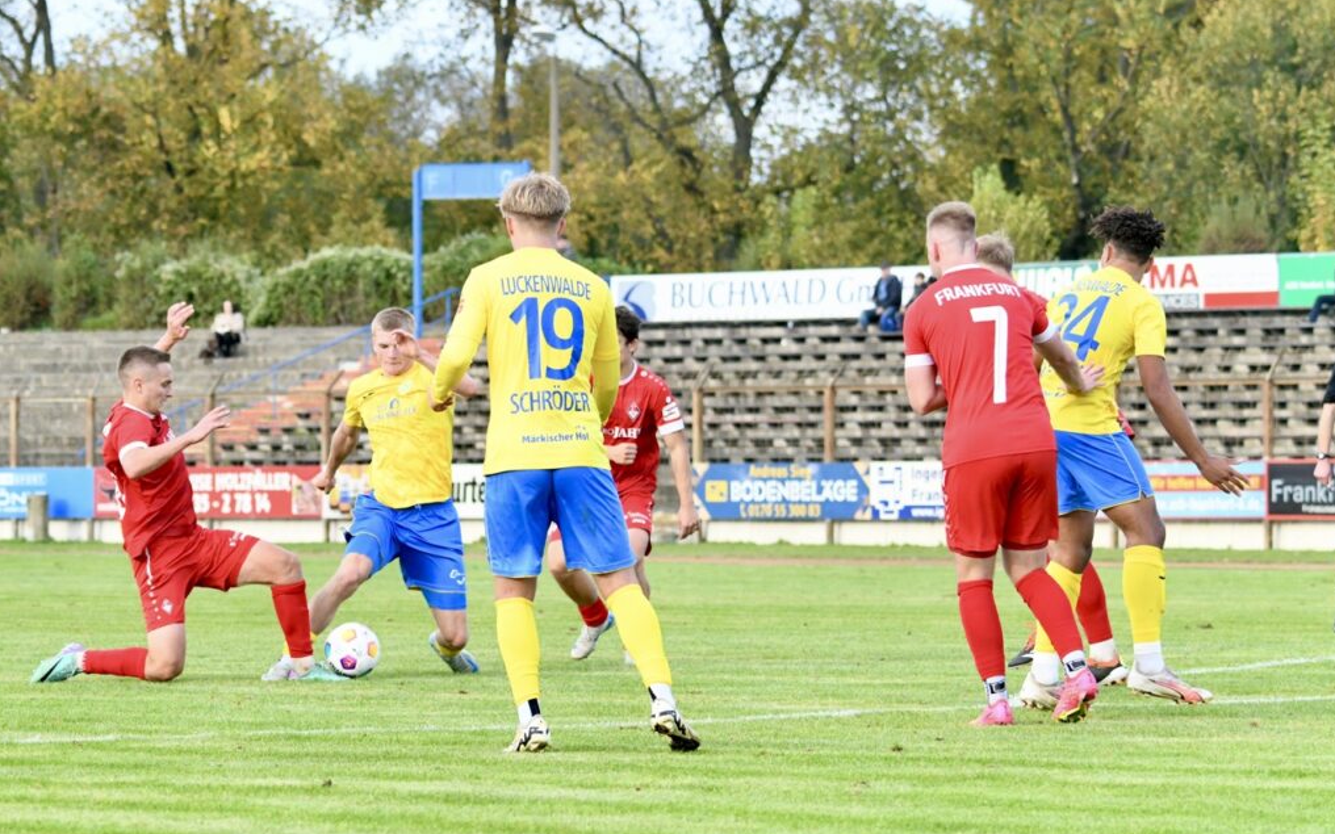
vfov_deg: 11.6
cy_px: 414
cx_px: 671
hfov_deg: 18.4
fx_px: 4111
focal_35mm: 113
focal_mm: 110
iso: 3600
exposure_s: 1/1600
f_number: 4.8
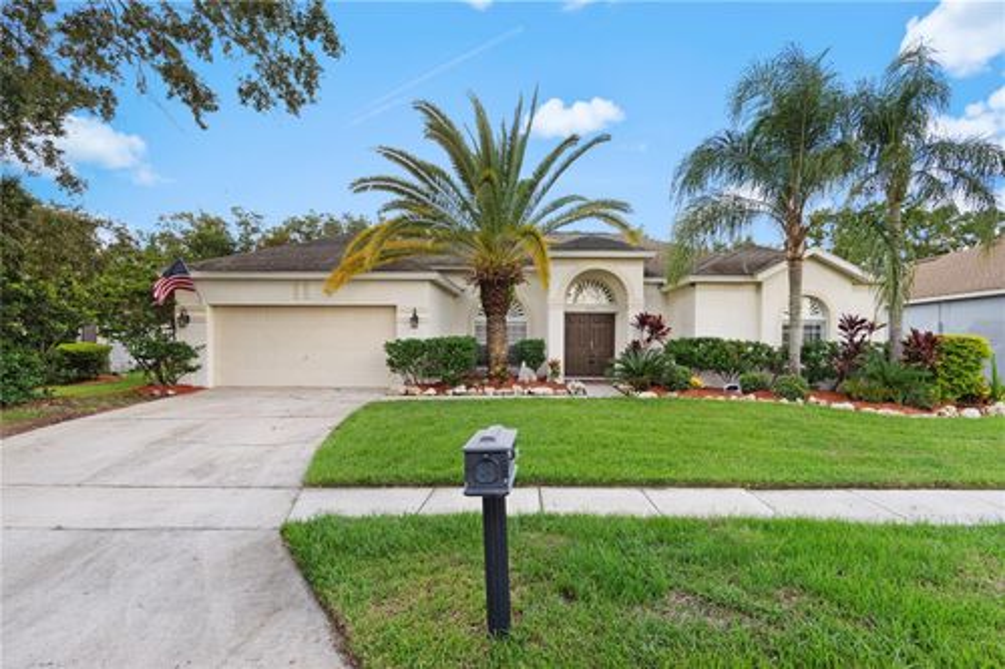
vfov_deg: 77.3
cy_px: 334
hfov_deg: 100.4
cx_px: 502
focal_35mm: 15
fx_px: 419
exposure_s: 1/20
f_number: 8
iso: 100
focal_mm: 10
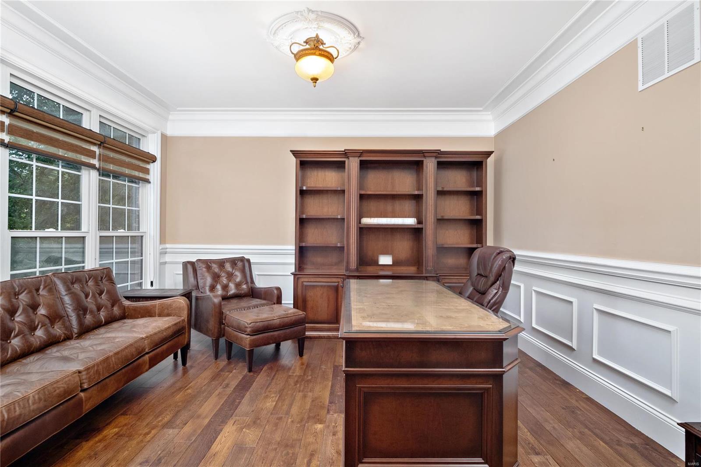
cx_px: 350
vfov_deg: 67.3
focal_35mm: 18
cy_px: 234
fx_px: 350
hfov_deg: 90.0
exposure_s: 1/250
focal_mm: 9
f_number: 7.1
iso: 400
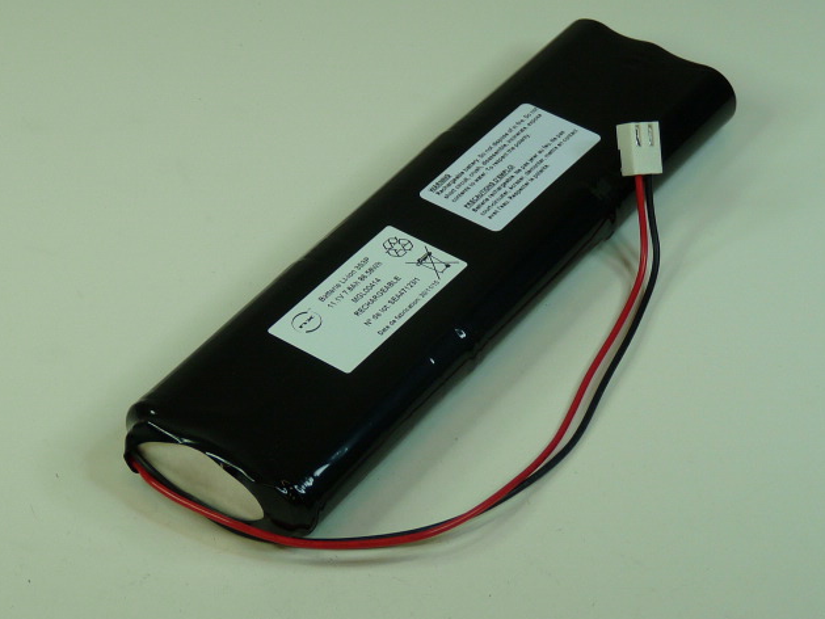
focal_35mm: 116
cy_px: 313
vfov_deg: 12.8
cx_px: 411
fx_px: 2765
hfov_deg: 17.0
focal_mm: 11.5
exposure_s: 1/60
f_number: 3.4
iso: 100
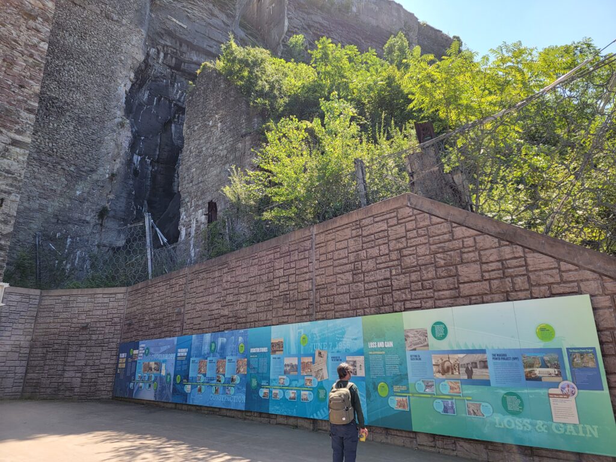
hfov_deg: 71.6
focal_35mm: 24
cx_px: 308
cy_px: 231
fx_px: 427
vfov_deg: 56.8
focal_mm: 6.7
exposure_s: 1/320
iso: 16
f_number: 1.8
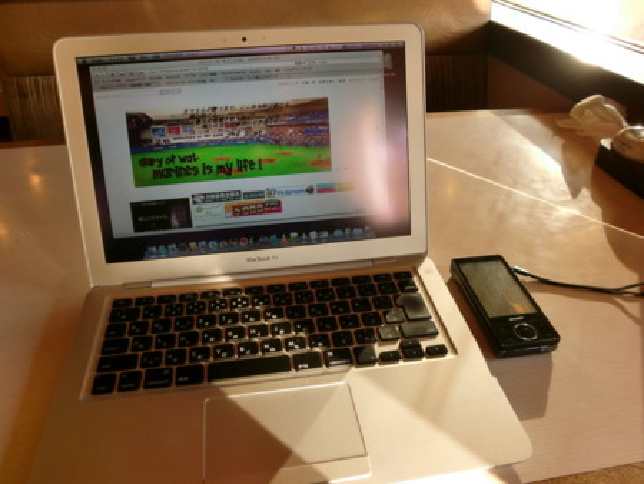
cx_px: 322
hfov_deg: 63.4
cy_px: 242
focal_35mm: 28
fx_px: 521
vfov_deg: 49.8
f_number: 2.6
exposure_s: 1/100
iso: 100
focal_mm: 4.65
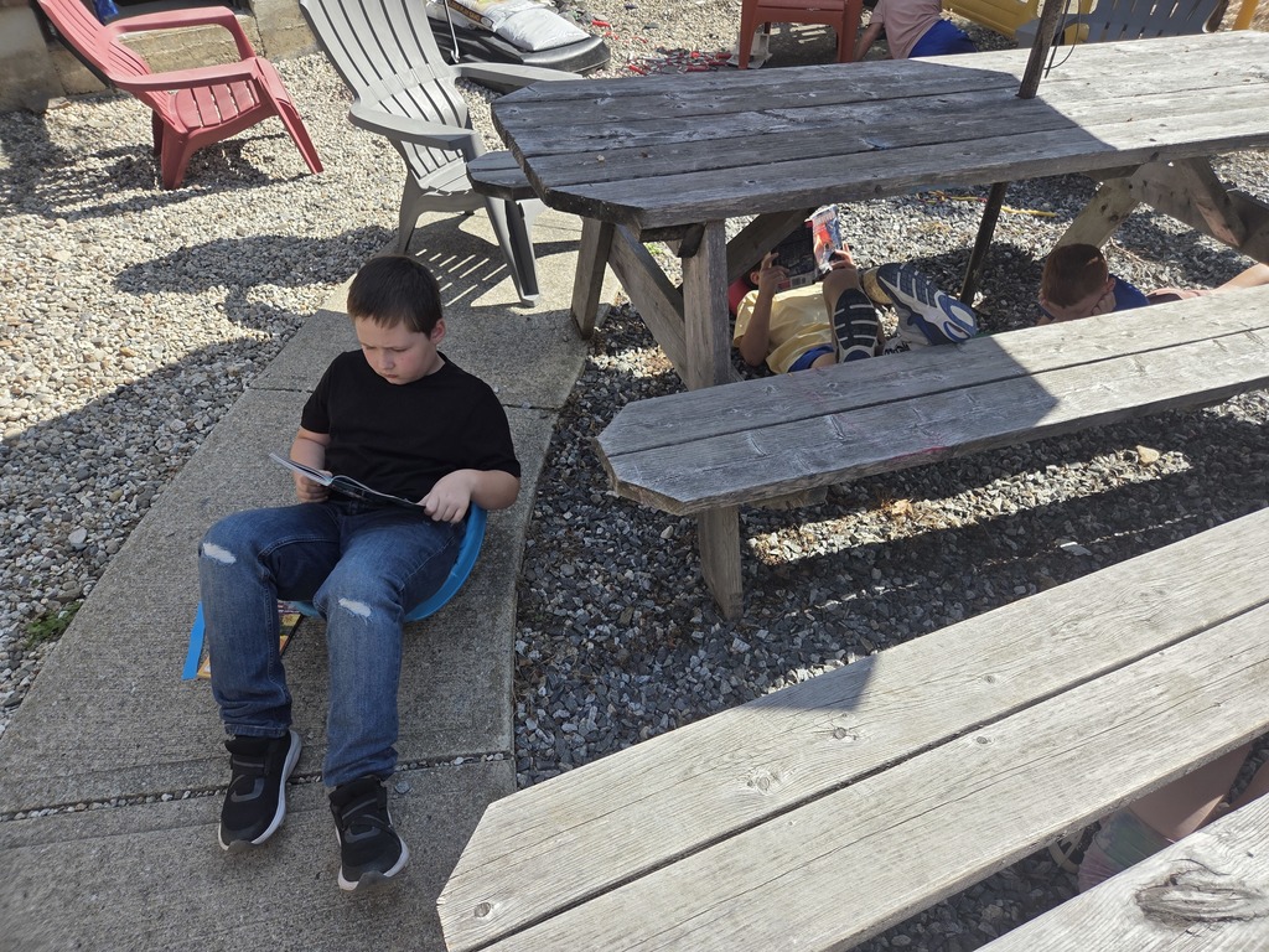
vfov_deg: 58.9
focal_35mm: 23
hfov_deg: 73.9
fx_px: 843
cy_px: 476
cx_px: 634
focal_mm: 5.4
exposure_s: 1/3018
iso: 80
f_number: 1.8
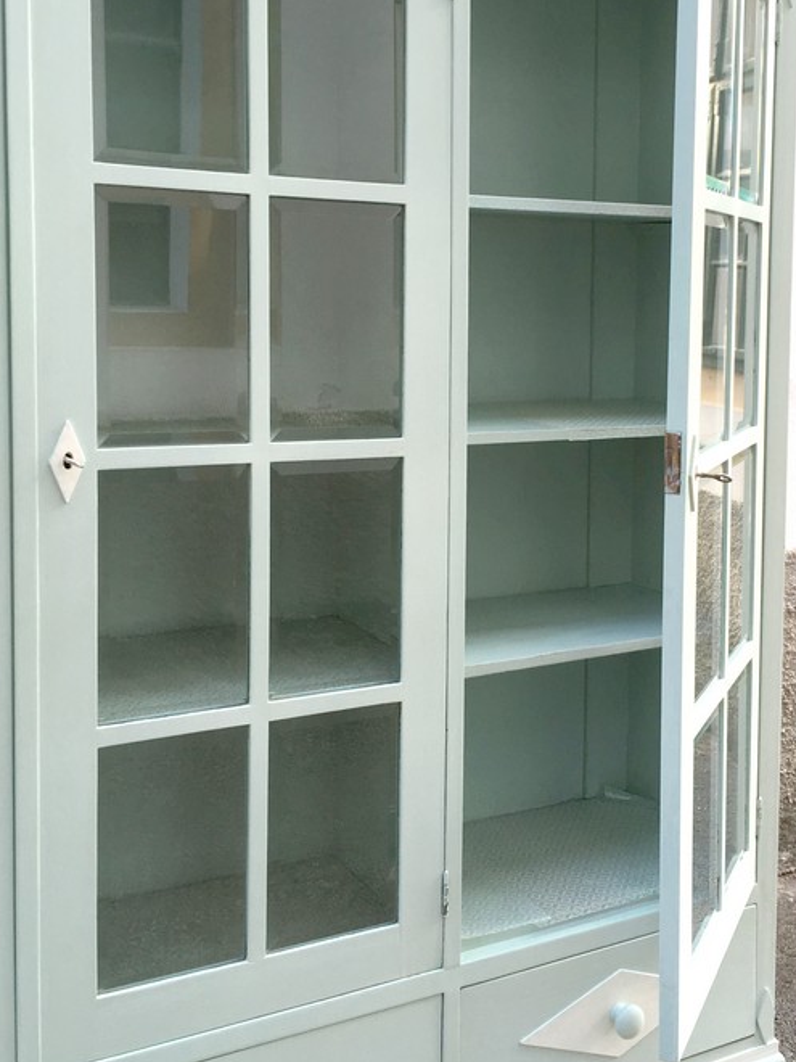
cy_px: 488
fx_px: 1257
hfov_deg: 34.9
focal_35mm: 41
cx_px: 510
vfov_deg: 45.7
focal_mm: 4.15
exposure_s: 1/100
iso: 32
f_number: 2.2
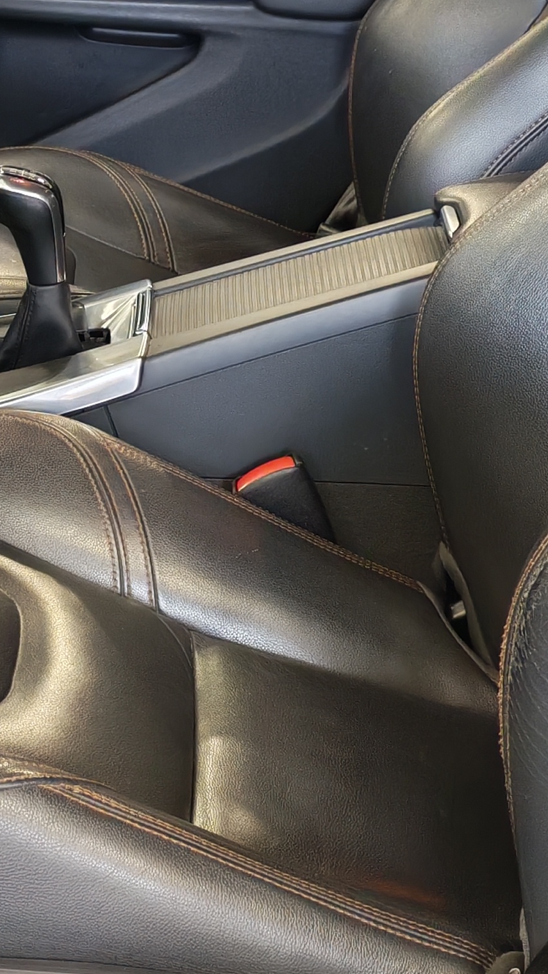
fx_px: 2351
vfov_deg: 23.3
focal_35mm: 91
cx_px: 83
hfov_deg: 13.2
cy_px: 308
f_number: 1.9
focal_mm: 6.12
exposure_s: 1/100
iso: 640
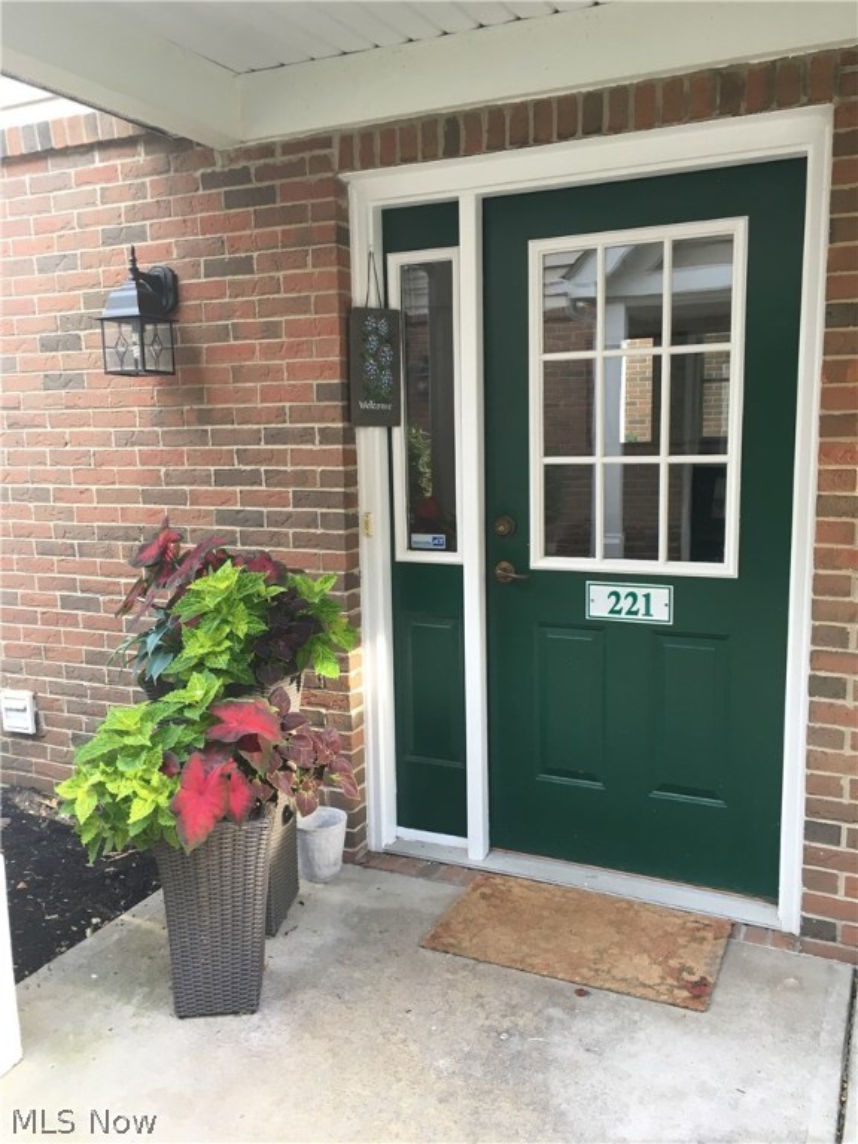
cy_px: 572
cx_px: 429
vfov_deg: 61.7
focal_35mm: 29
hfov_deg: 48.2
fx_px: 958
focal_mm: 4.15
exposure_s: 1/40
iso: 25
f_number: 2.2
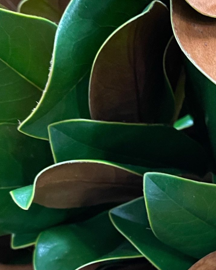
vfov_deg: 25.6
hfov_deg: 20.6
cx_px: 189
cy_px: 215
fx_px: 583
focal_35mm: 73
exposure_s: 1/30
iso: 640
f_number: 1.6
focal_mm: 5.1
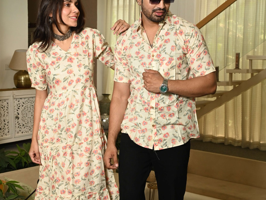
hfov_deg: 36.2
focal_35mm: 53
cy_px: 125
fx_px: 407
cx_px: 132
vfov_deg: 27.4
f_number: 8
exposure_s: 1/160
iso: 640
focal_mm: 36
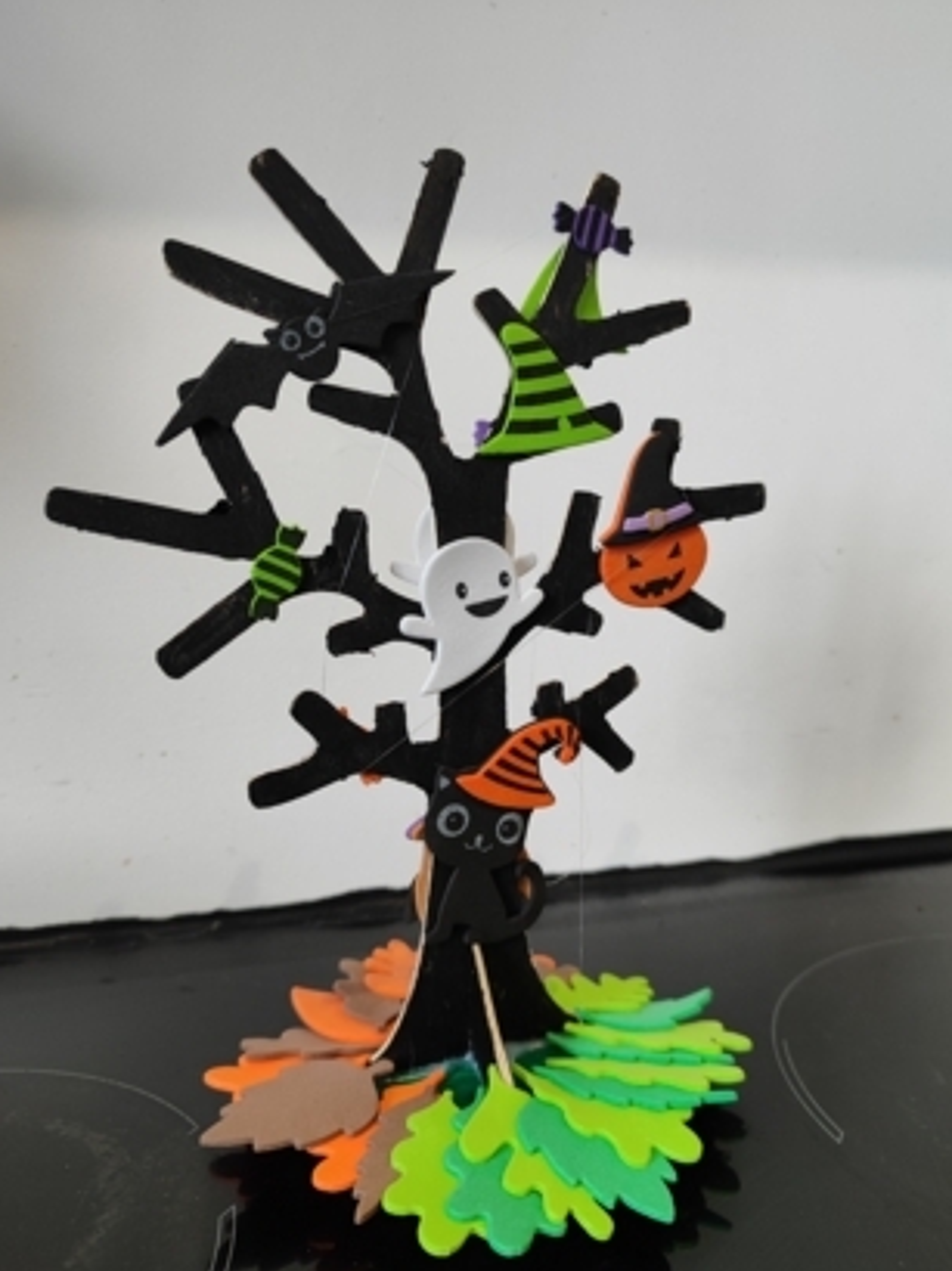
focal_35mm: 25
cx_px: 474
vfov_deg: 69.4
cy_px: 656
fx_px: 918
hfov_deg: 54.8
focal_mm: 5.89
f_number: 1.89
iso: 650
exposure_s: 1/50
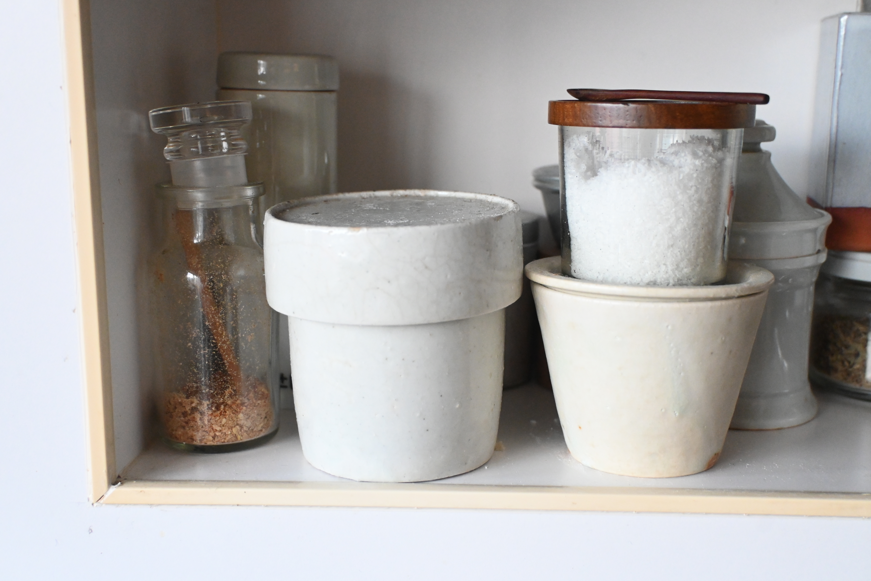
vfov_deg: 30.8
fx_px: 1052
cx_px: 436
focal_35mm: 44
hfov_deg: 45.0
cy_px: 290
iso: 3200
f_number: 4.8
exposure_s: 1/100
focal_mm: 29
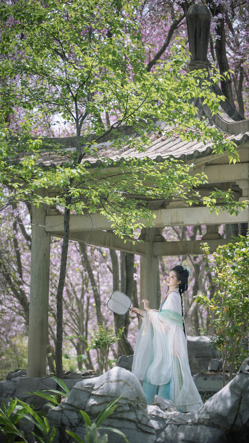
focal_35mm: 116
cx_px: 124
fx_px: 1361
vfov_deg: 18.5
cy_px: 221
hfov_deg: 10.5
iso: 125
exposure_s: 1/1000
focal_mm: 110
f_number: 2.8
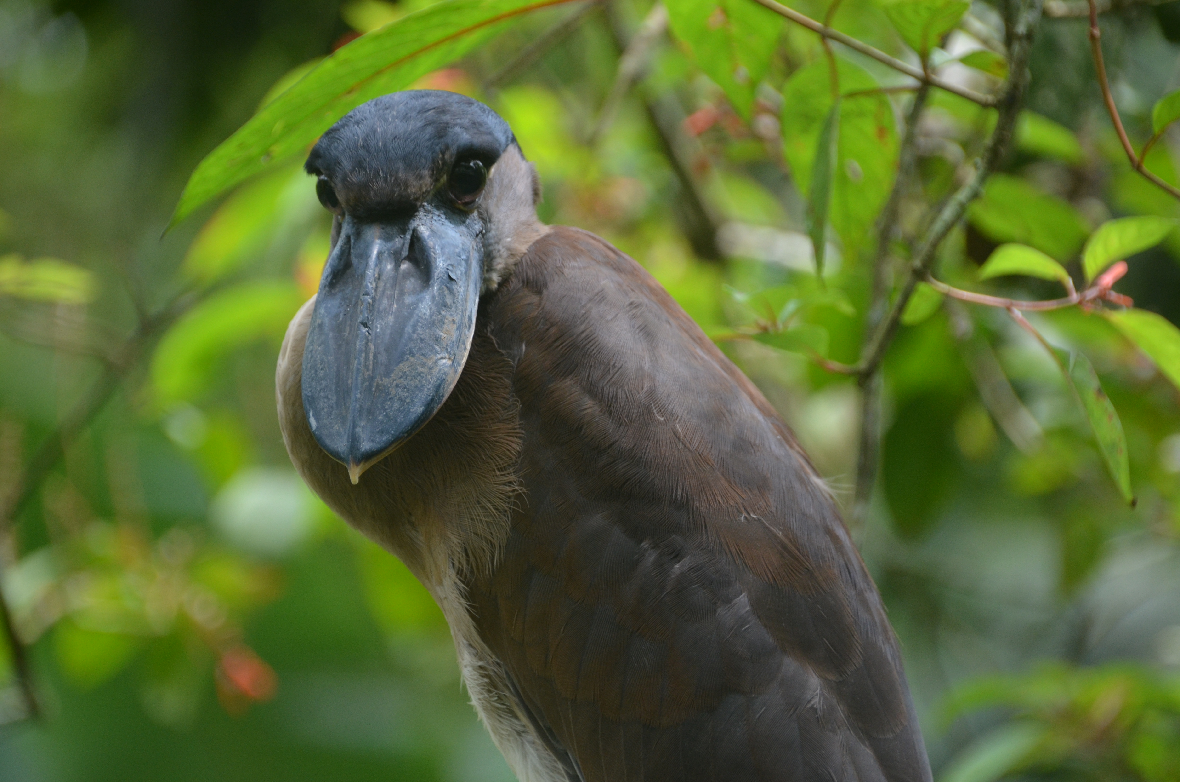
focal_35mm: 375
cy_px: 391
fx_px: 12266
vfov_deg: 3.6
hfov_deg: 5.5
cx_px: 590
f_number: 6.3
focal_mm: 250
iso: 640
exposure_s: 1/250
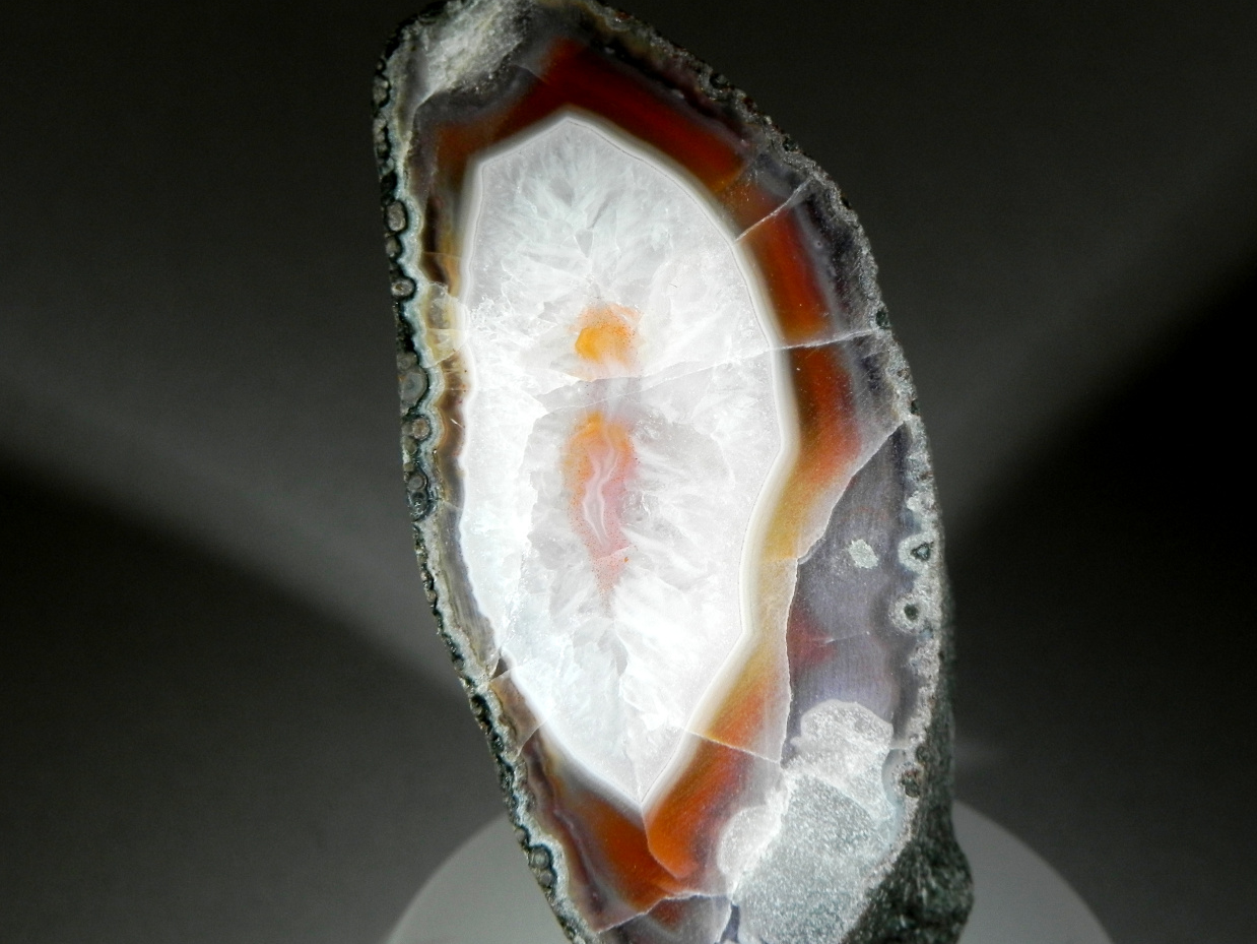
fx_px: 3850
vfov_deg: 14.0
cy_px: 471
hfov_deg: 18.5
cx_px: 626
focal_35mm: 106
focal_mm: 18.8
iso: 160
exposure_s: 1/60
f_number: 7.1
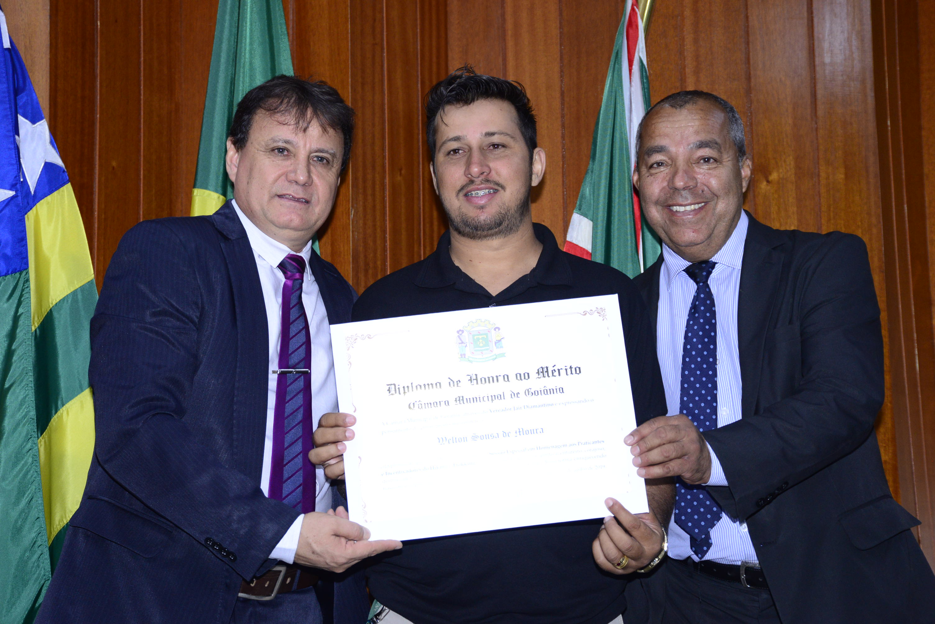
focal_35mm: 70
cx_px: 468
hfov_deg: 28.8
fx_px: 1819
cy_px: 312
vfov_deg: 19.5
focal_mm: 70
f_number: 5.3
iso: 2000
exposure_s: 1/125
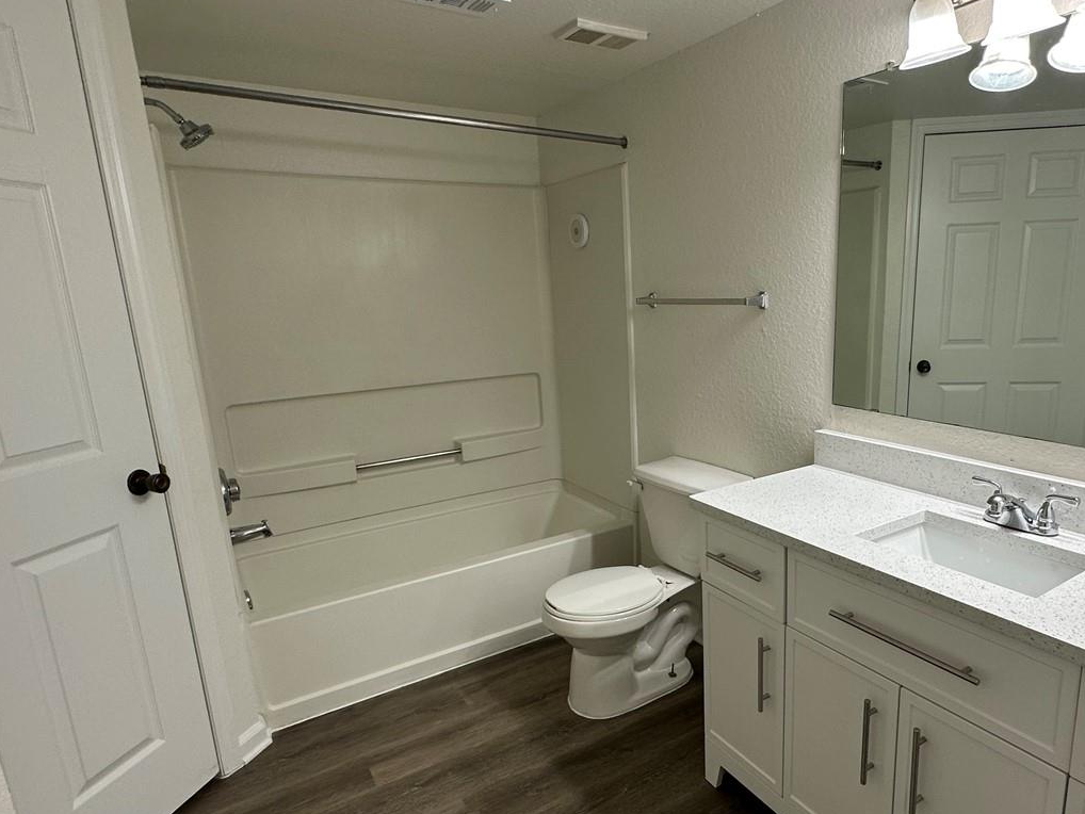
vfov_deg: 61.0
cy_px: 443
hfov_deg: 75.4
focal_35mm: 22
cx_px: 661
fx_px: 690
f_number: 2.2
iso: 80
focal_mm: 2.22
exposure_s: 1/120
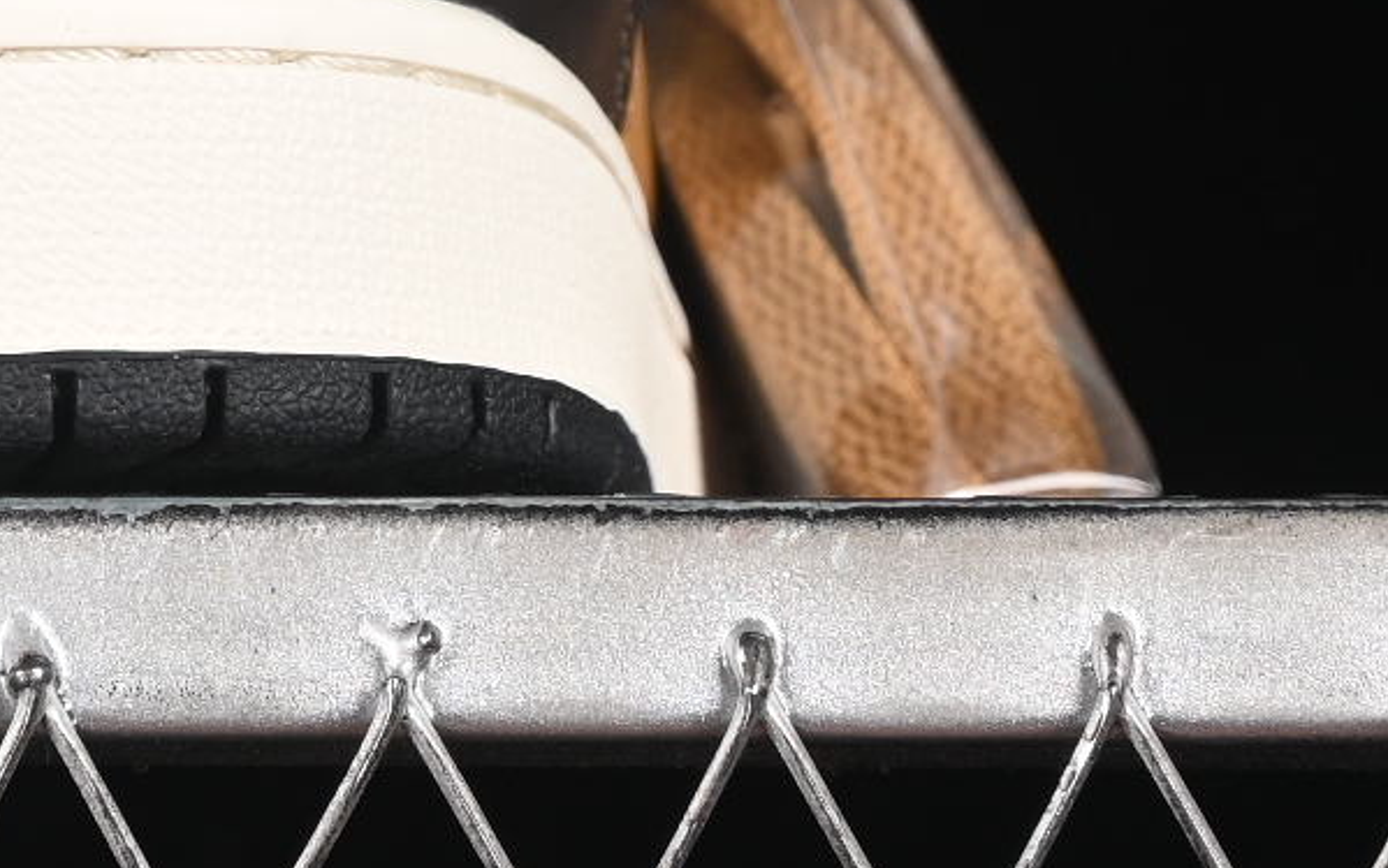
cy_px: -843
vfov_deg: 3.7
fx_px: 13435
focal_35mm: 355
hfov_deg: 5.9
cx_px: -686
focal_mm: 50
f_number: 6.3
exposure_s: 1/60
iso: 160
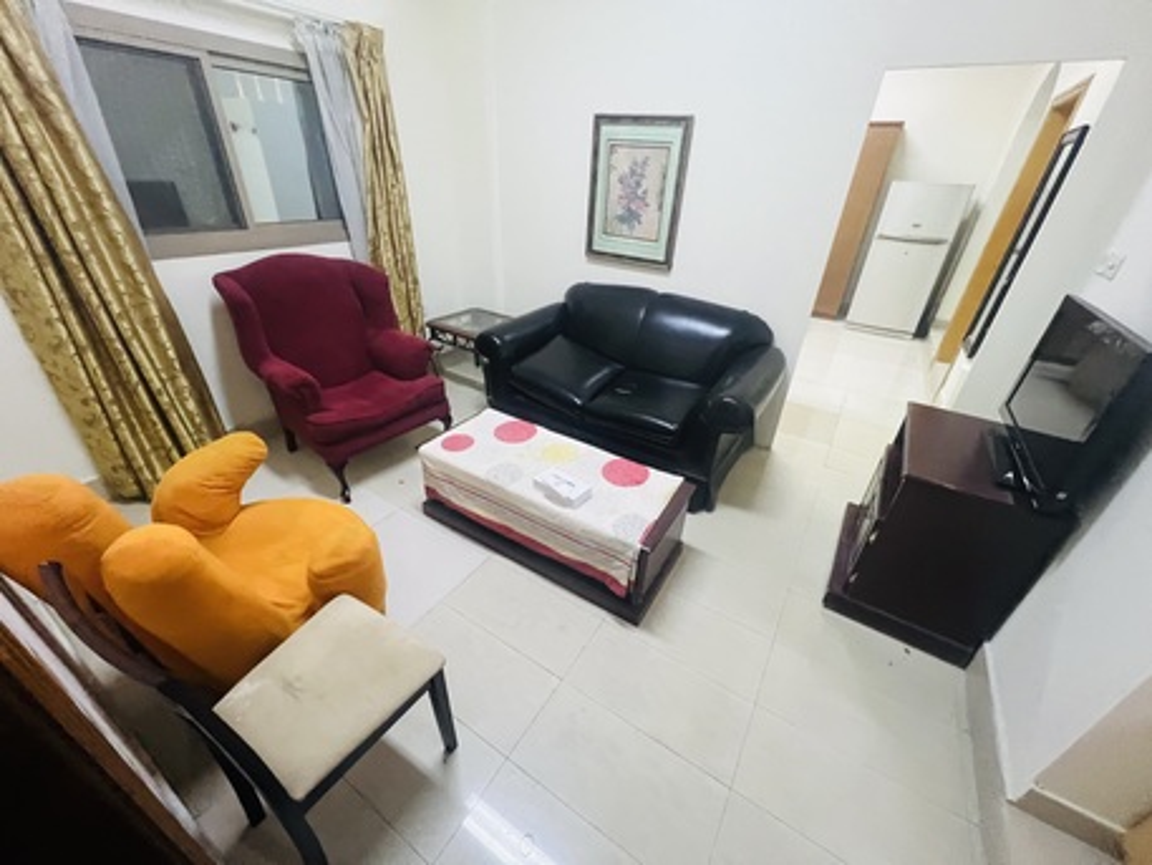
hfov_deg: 106.2
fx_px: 433
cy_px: 432
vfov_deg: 89.9
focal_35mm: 13
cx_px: 576
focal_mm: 1.57
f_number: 1.8
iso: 800
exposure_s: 1/50
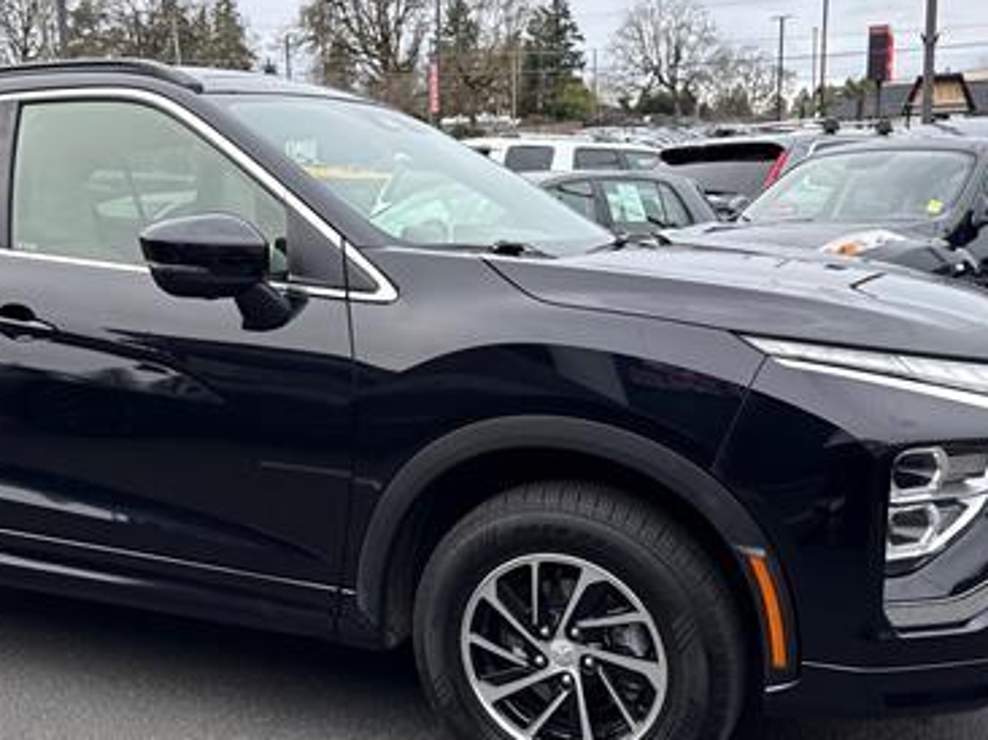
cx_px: 370
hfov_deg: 44.5
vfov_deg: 34.3
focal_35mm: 42
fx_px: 1198
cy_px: 416
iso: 80
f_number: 1.78
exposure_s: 1/1075
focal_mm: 6.76
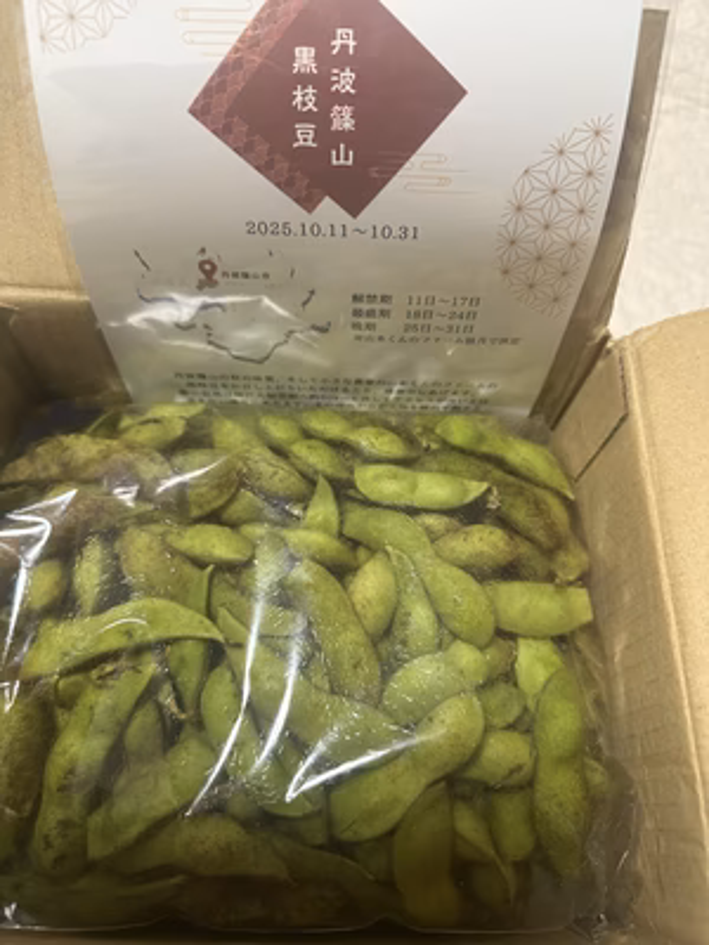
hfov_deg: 56.8
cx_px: 354
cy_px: 472
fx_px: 655
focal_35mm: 24
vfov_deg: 71.6
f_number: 1.78
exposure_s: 1/49
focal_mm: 6.86
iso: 320
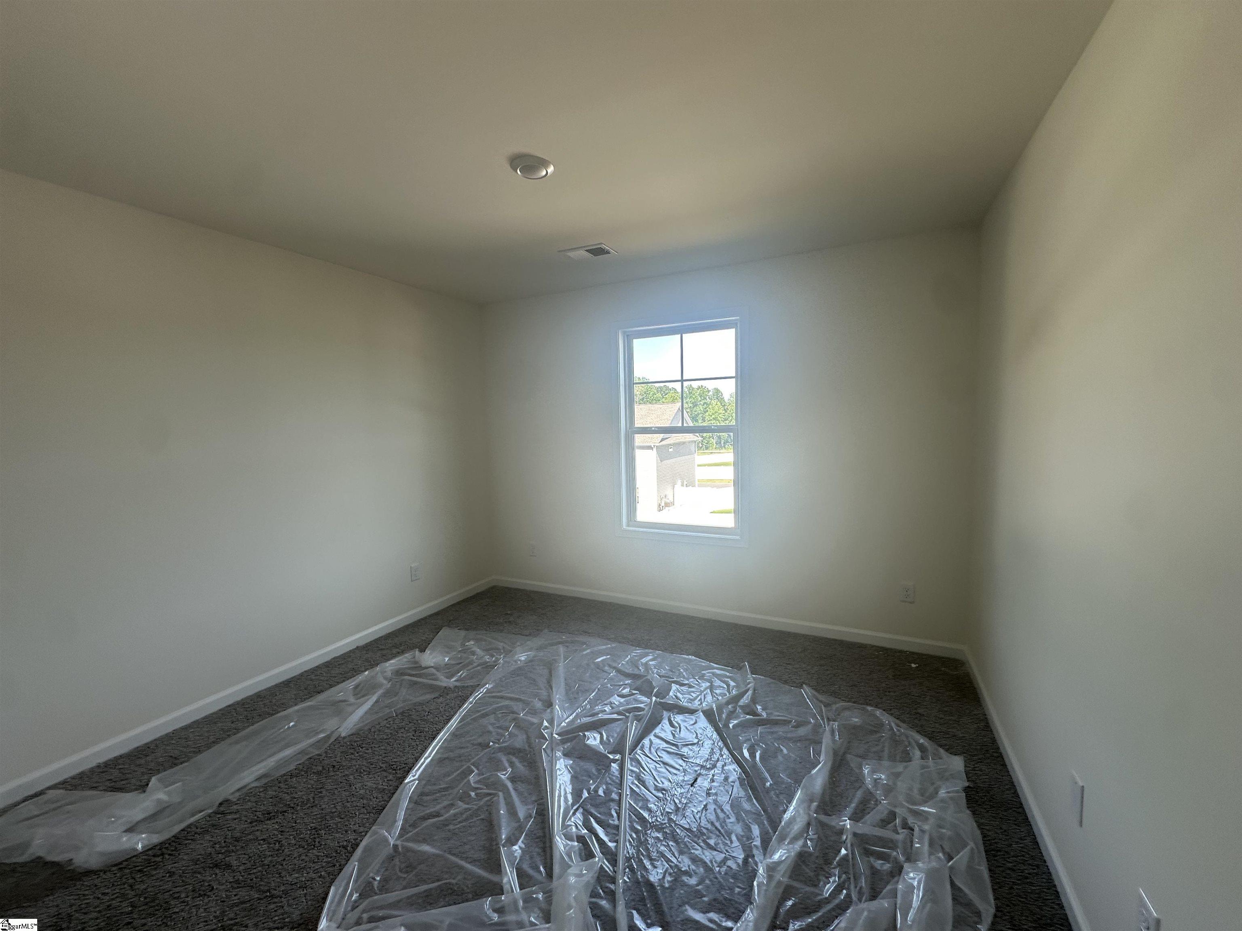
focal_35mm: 14
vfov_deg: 85.7
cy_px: 466
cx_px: 621
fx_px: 502
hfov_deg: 102.1
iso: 40
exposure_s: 1/99
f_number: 2.2
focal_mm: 2.22
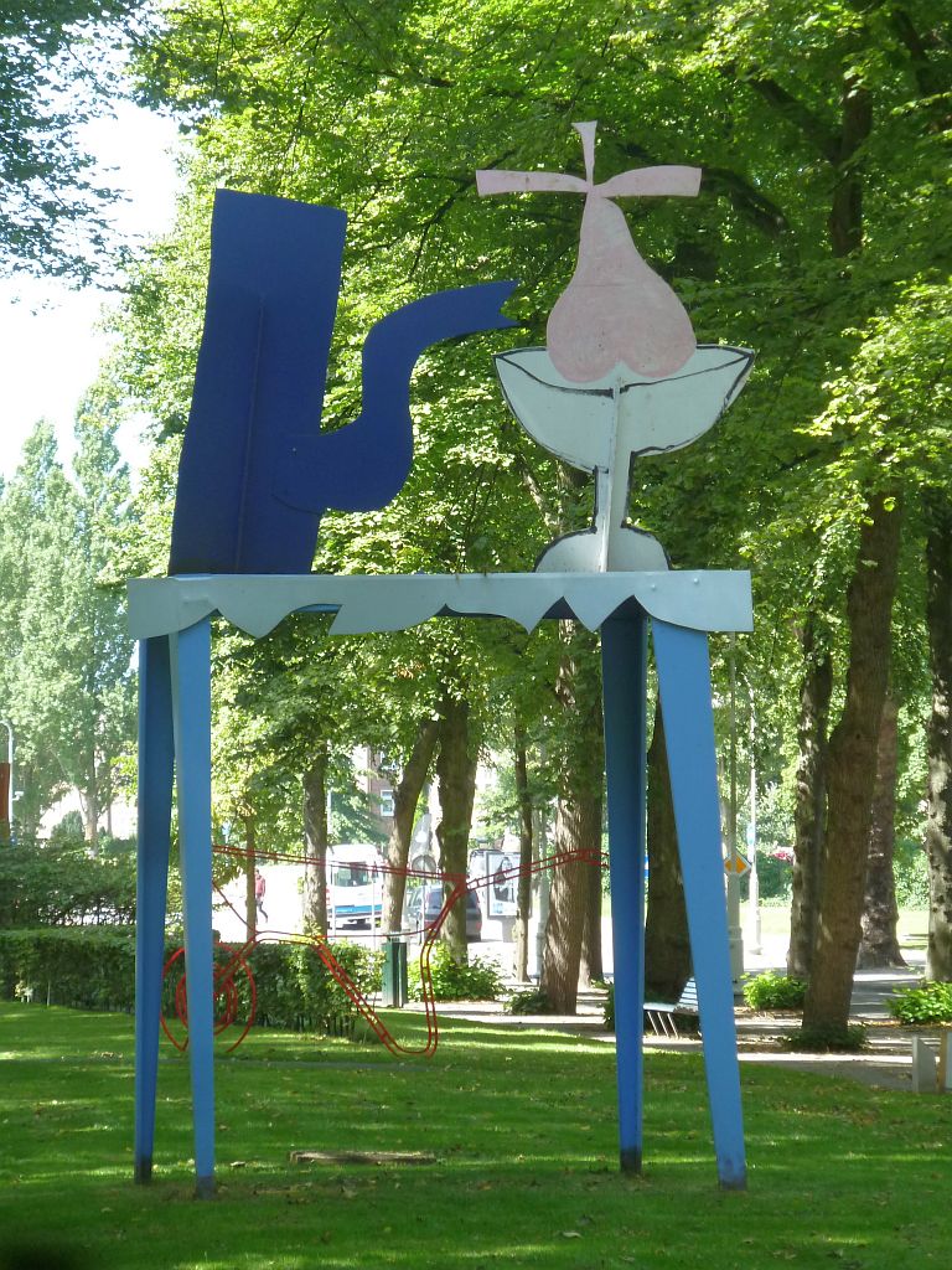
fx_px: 5794
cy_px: 635
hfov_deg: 9.4
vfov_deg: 12.5
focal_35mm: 158
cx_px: 476
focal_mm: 25.9
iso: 200
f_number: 4.5
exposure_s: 1/125
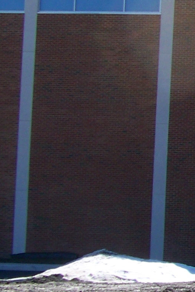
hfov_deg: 8.0
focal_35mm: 154
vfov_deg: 13.3
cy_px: 112
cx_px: 513
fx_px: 1250
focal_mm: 6.3
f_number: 4
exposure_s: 1/400
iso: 64
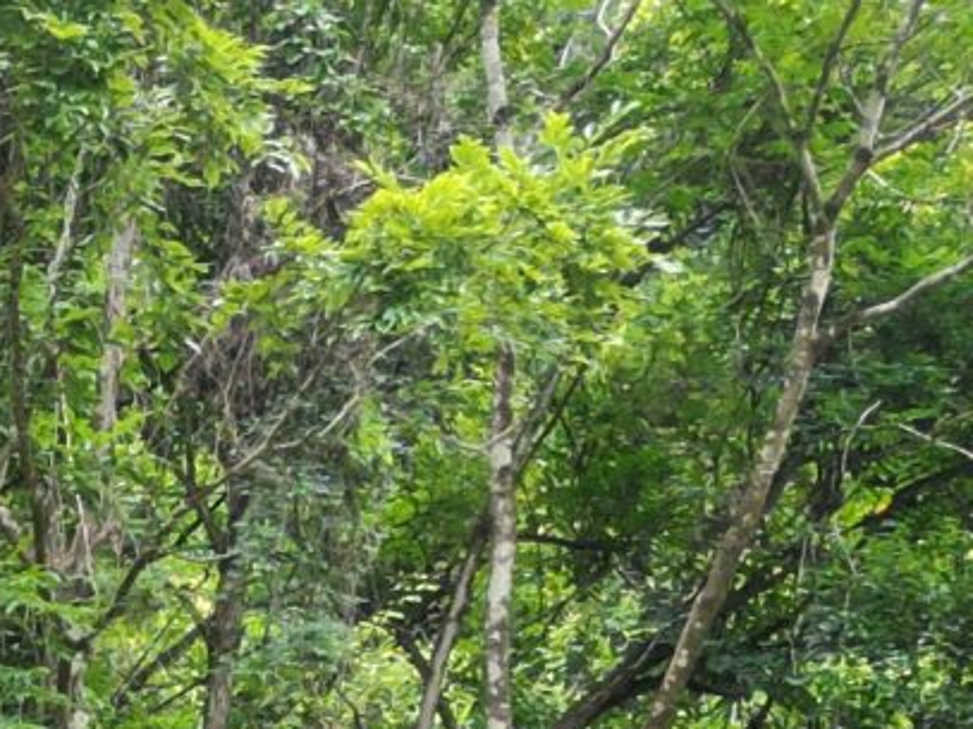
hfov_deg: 12.5
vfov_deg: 8.9
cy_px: 1757
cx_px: -402
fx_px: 4243
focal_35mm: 151
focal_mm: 6.72
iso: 100
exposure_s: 1/320
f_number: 1.7
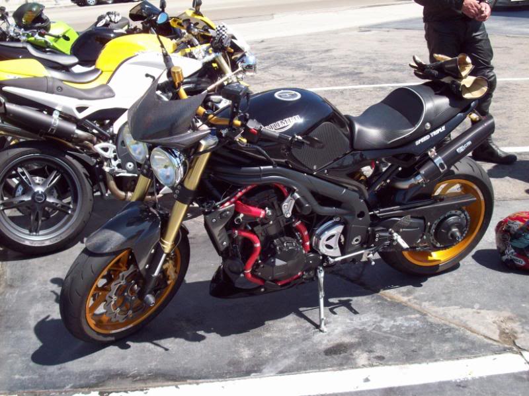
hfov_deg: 41.2
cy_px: 198
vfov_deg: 31.5
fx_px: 703
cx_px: 264
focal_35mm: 46
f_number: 3.1
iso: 80
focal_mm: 7.6
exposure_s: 1/646
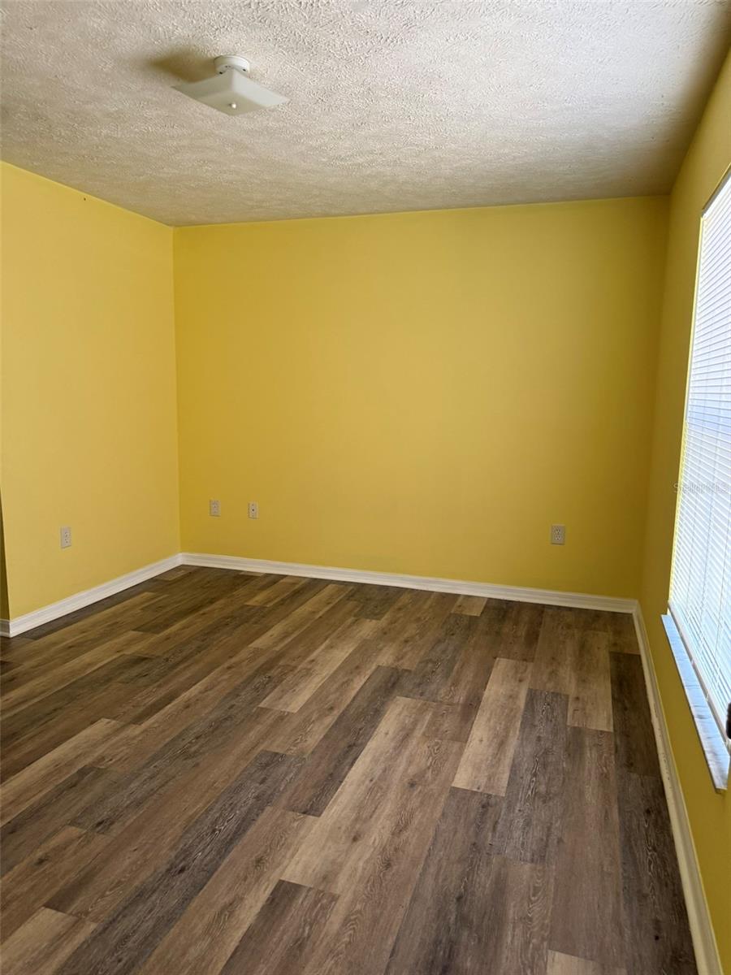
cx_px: 366
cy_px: 488
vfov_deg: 71.6
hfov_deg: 56.8
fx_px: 676
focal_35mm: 24
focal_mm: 6.76
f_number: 1.78
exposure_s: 1/68
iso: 200
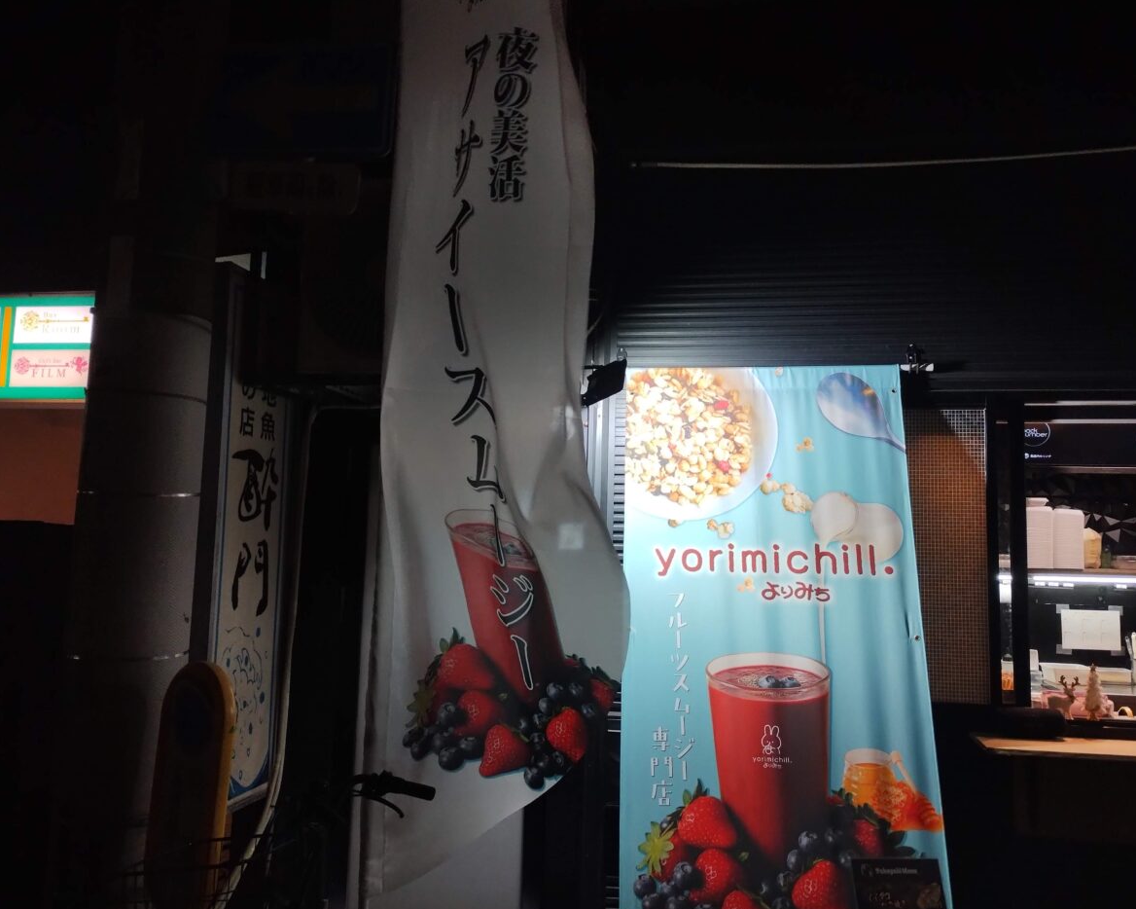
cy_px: 451
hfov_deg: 58.7
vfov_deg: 48.5
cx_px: 604
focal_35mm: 30
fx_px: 1008
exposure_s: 1/100
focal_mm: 4.27
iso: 581
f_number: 1.8
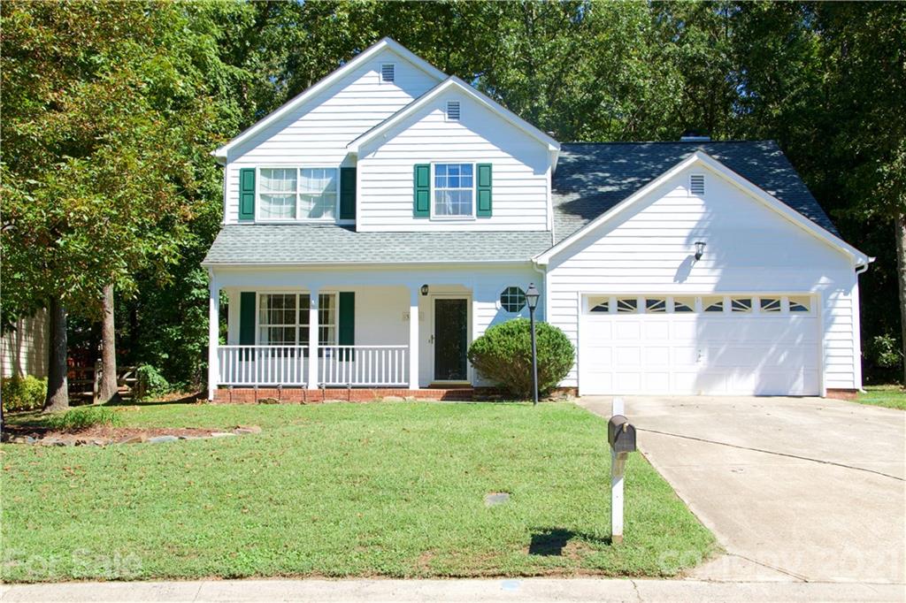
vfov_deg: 34.2
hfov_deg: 49.6
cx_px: 453
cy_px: 302
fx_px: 981
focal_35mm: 39
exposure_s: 1/250
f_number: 8
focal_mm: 26
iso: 250
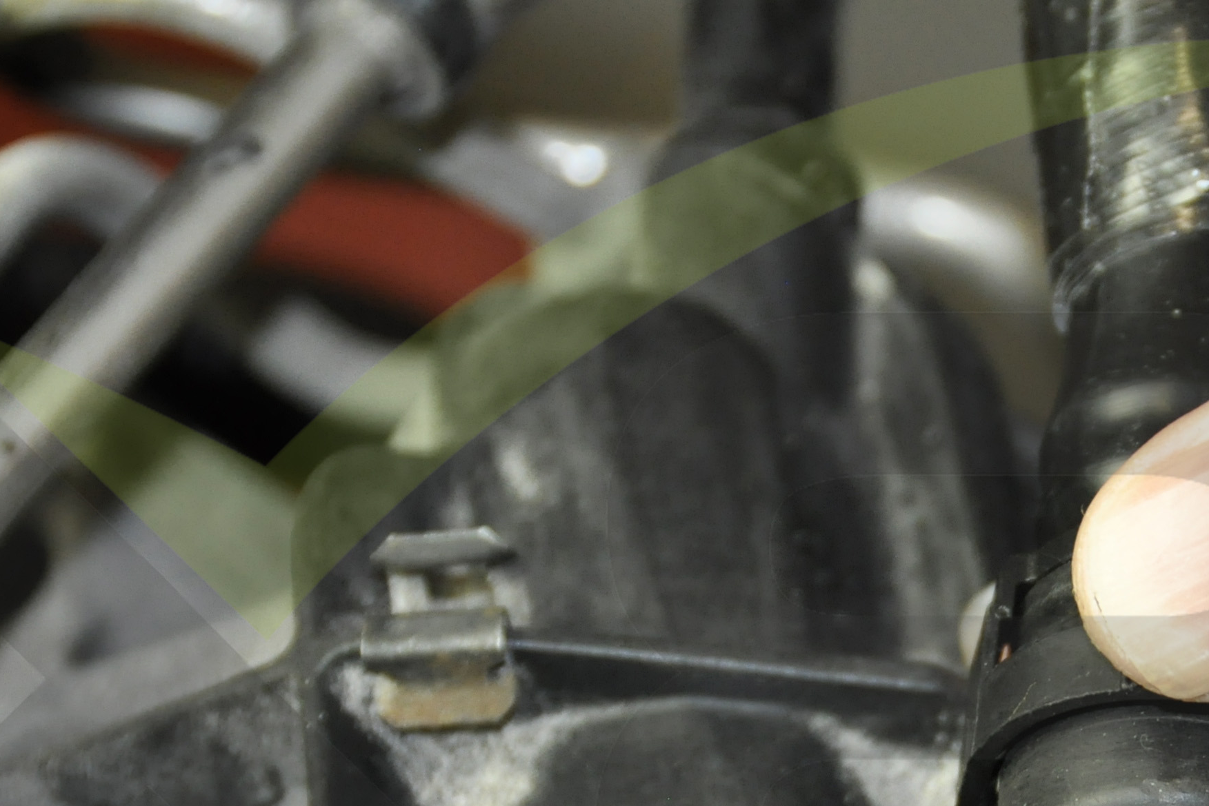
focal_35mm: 238
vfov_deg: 5.8
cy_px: 717
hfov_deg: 8.6
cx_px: 1019
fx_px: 8000
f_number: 5
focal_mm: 65
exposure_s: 1/60
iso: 800
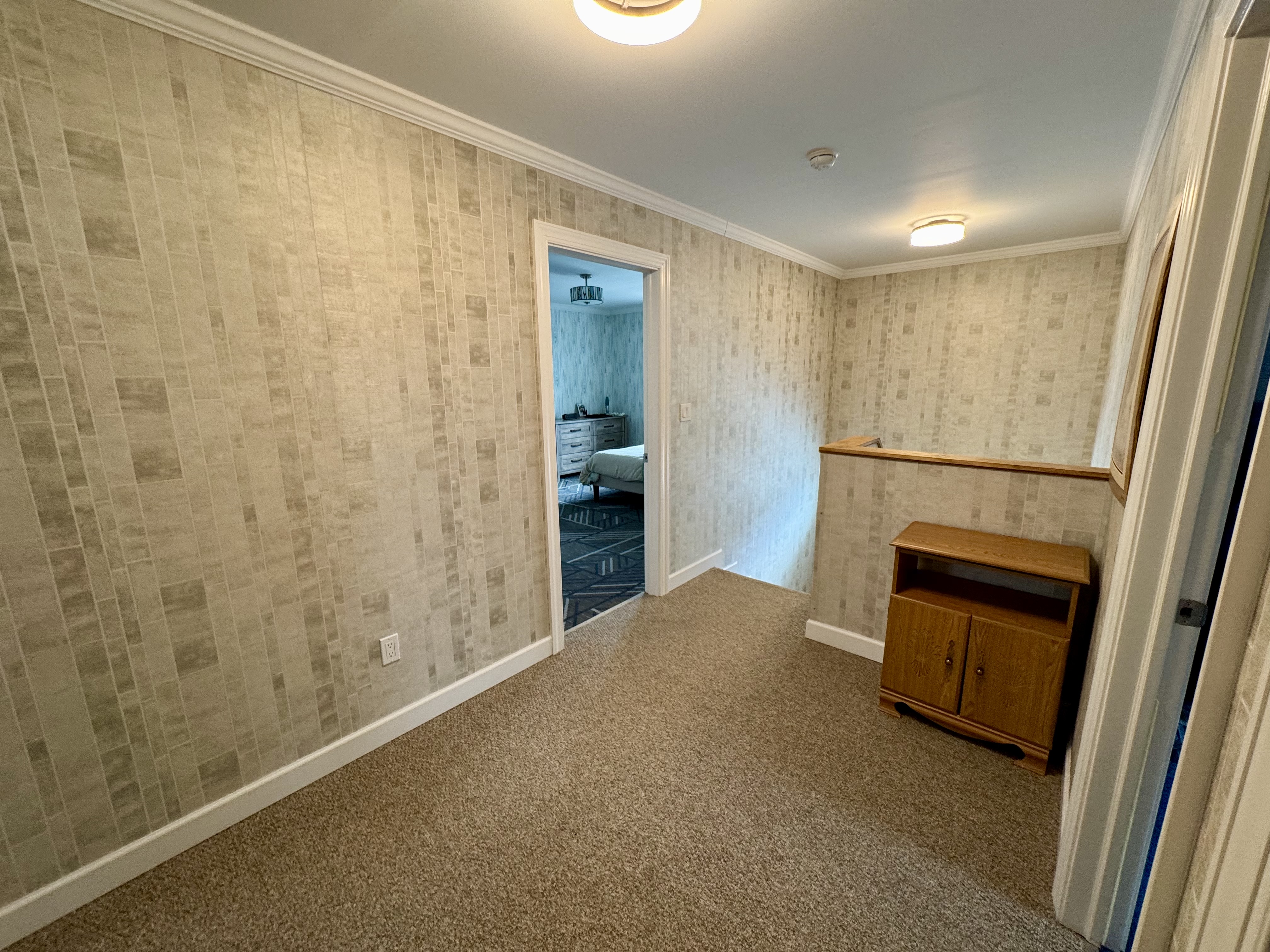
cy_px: 476
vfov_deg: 85.7
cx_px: 635
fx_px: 514
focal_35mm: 14
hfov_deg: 102.1
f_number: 2.2
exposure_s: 1/60
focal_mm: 2.22
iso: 160
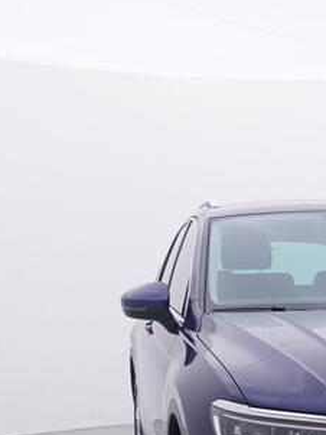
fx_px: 924
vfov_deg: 25.6
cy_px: 393
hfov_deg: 19.4
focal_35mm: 74
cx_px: 329
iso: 200
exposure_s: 1/80
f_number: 5
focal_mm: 15
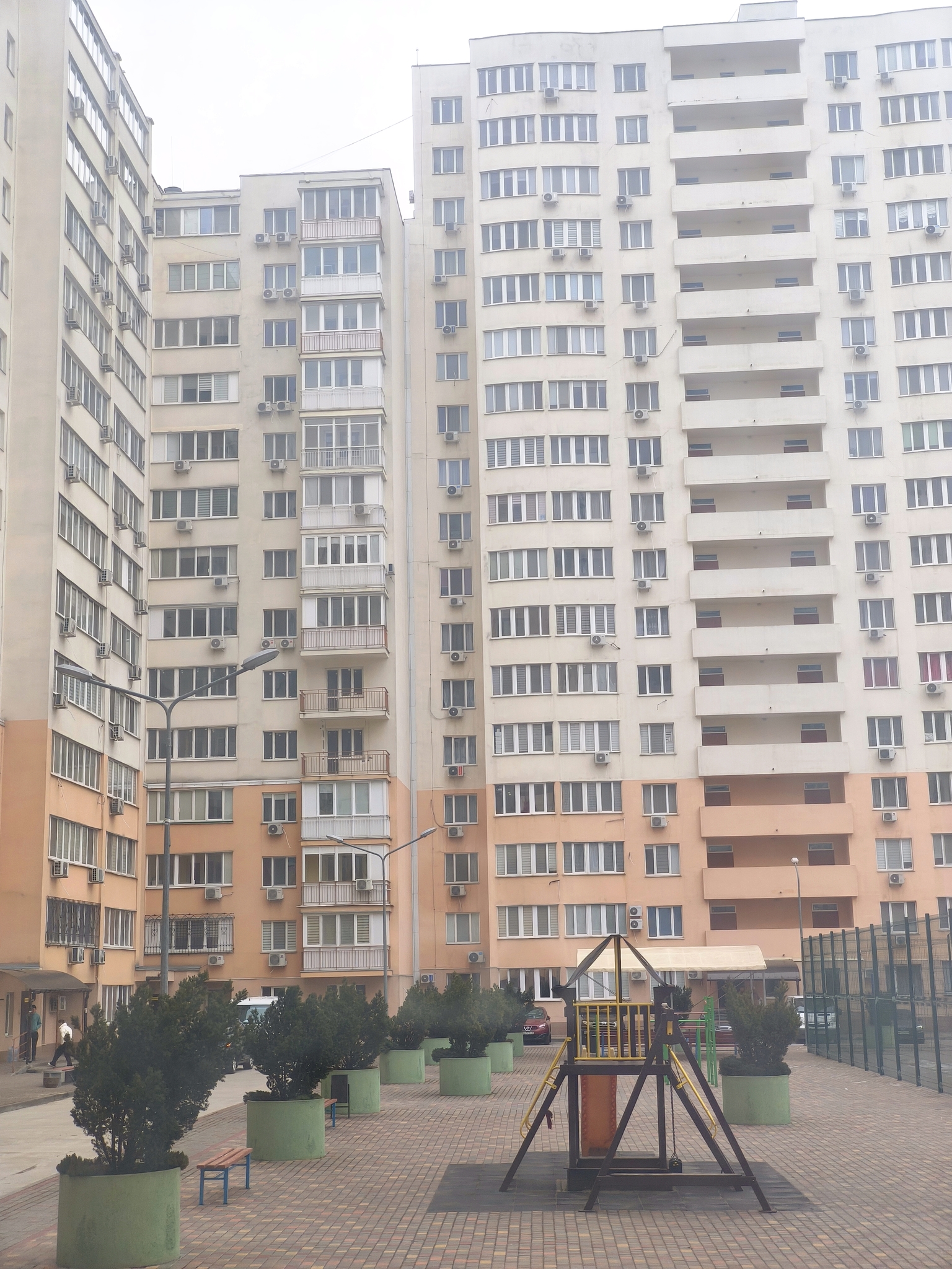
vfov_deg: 38.2
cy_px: 634
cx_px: 476
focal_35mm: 50
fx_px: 1833
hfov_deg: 29.1
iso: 200
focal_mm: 7.1
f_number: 1.9
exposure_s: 1/785
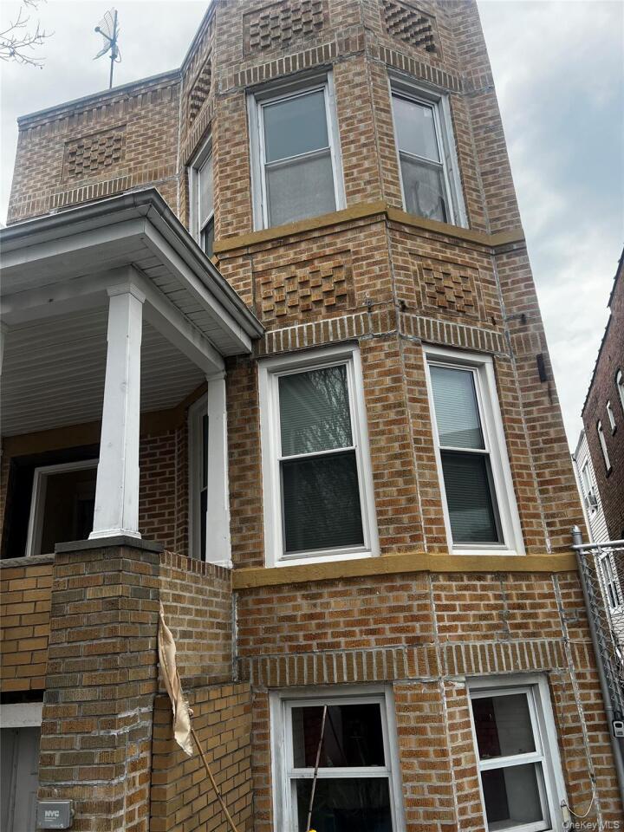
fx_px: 625
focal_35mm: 26
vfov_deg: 67.3
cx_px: 312
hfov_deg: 53.1
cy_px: 416
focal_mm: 5.7
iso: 50
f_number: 1.5
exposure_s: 1/581
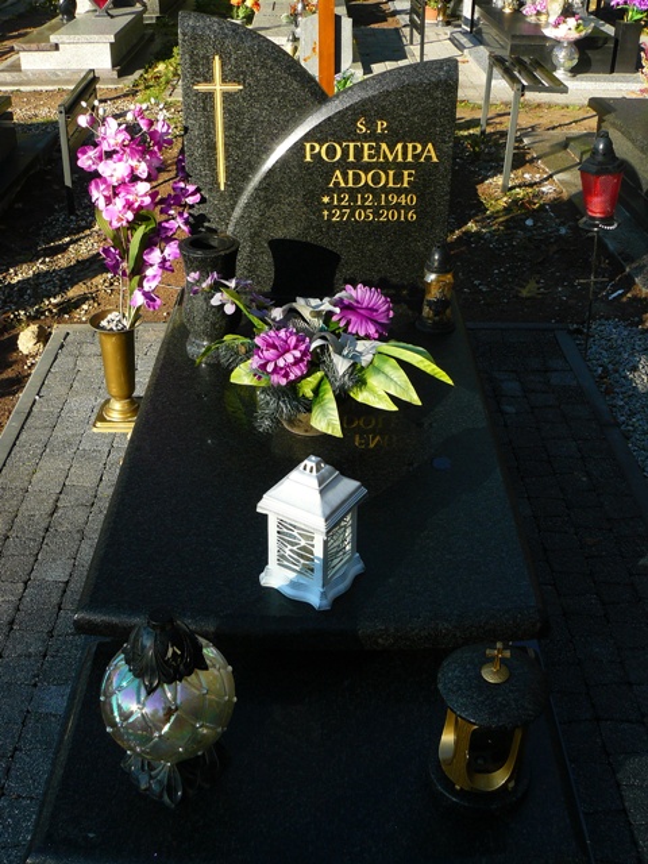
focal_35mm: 36
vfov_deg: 51.4
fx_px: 899
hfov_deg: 39.7
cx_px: 324
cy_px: 432
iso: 100
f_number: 4.5
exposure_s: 1/200
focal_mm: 6
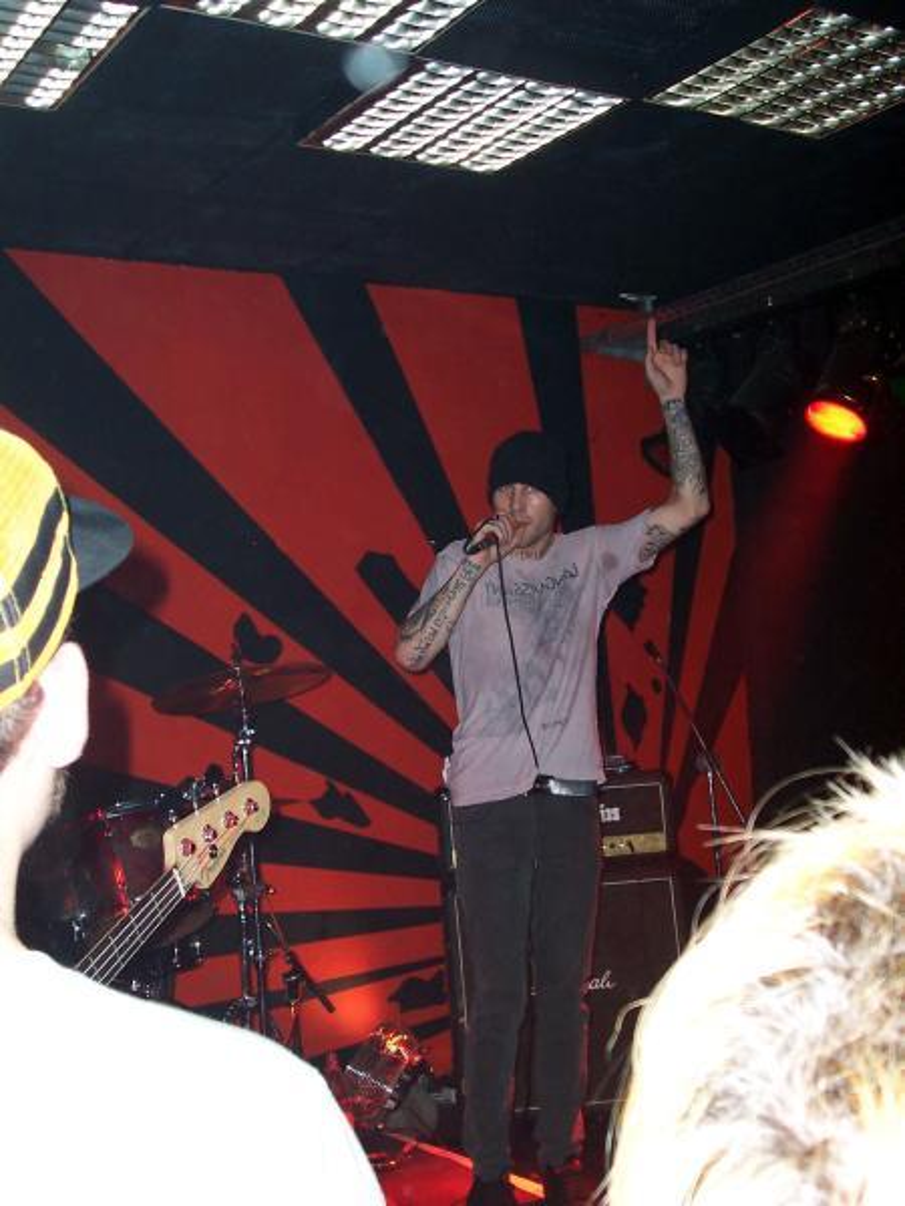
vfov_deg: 41.2
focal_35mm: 46
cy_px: 603
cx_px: 452
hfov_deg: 31.5
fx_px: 1603
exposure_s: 1/60
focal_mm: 7
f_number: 3
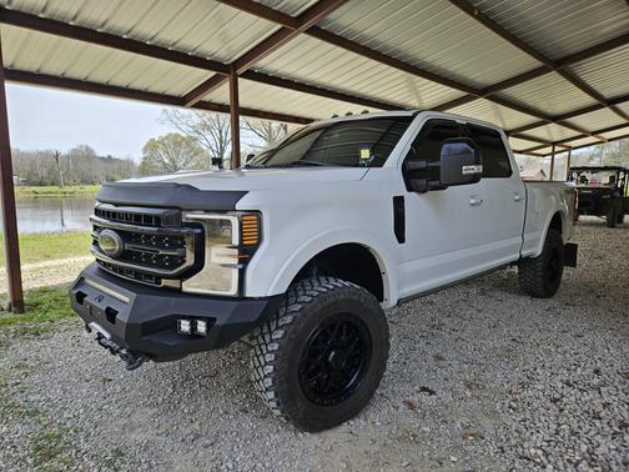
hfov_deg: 73.9
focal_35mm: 23
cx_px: 314
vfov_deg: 58.9
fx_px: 418
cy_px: 236
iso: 25
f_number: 1.8
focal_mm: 5.4
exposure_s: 1/548
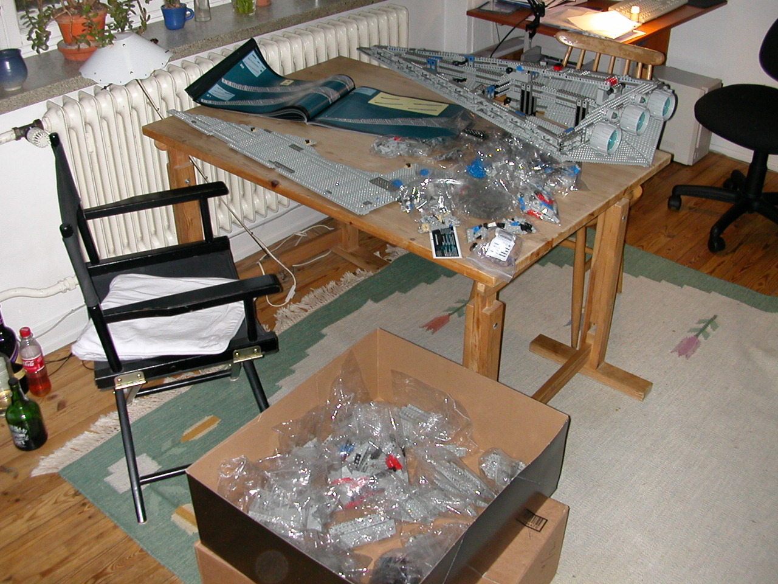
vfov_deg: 38.7
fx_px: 832
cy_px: 292
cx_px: 389
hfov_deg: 50.1
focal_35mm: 37
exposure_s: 1/59.9
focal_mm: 5.6
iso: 169
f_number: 2.7
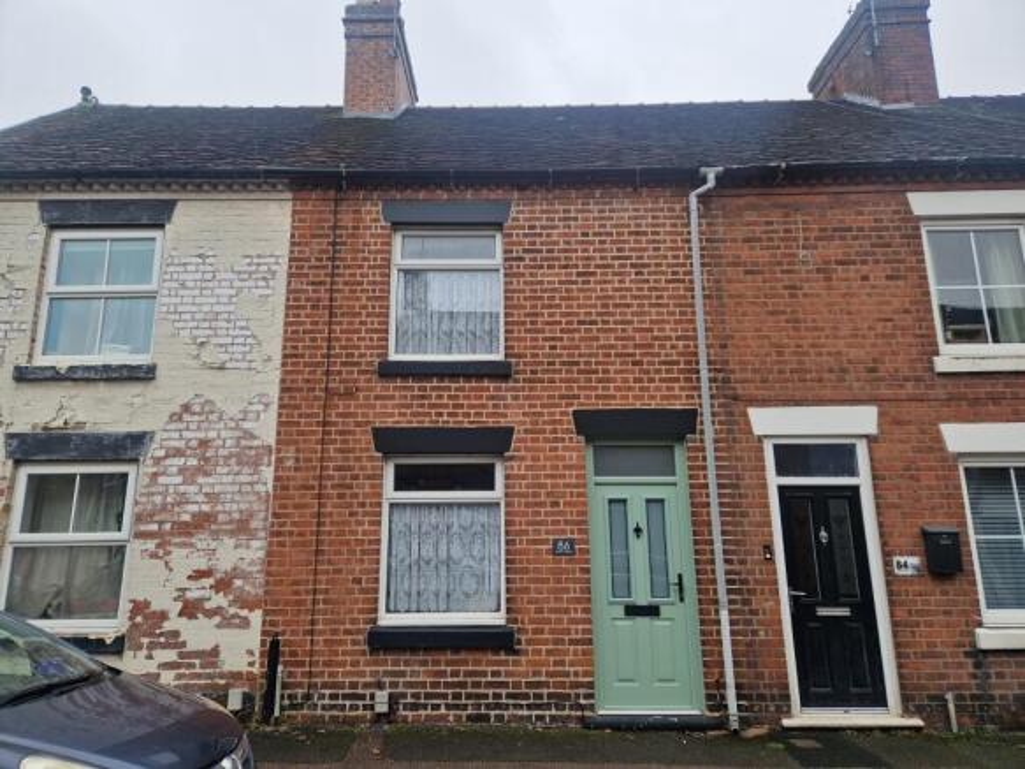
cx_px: 512
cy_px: 384
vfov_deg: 58.9
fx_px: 681
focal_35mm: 23
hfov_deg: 73.9
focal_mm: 5.4
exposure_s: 1/180
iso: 50
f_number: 1.8
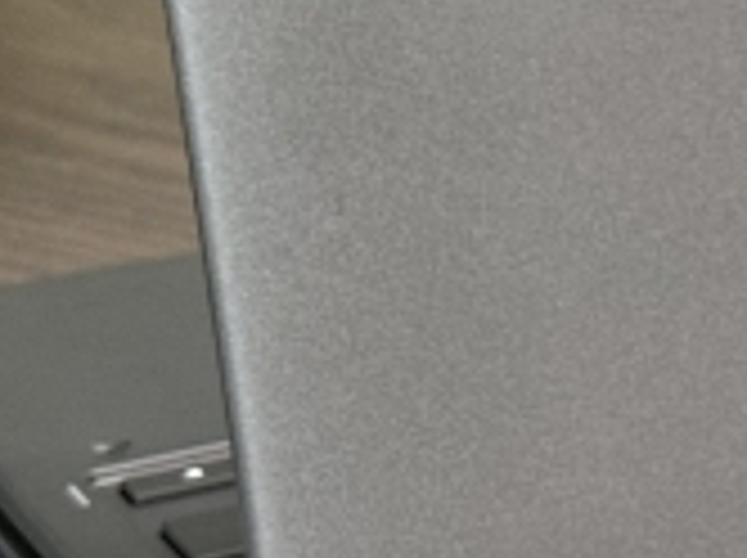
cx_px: 1210
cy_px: -29
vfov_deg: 7.6
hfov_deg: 9.8
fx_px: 4180
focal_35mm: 194
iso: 250
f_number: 1.78
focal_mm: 6.76
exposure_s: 1/33
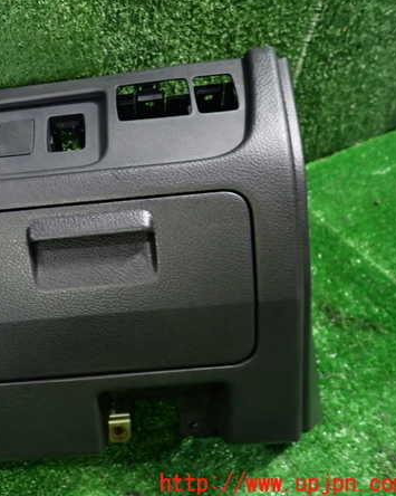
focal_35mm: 33
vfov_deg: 54.2
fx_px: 484
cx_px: 77
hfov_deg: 42.5
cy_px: 247
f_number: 2
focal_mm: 4.5
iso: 400
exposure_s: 1/30
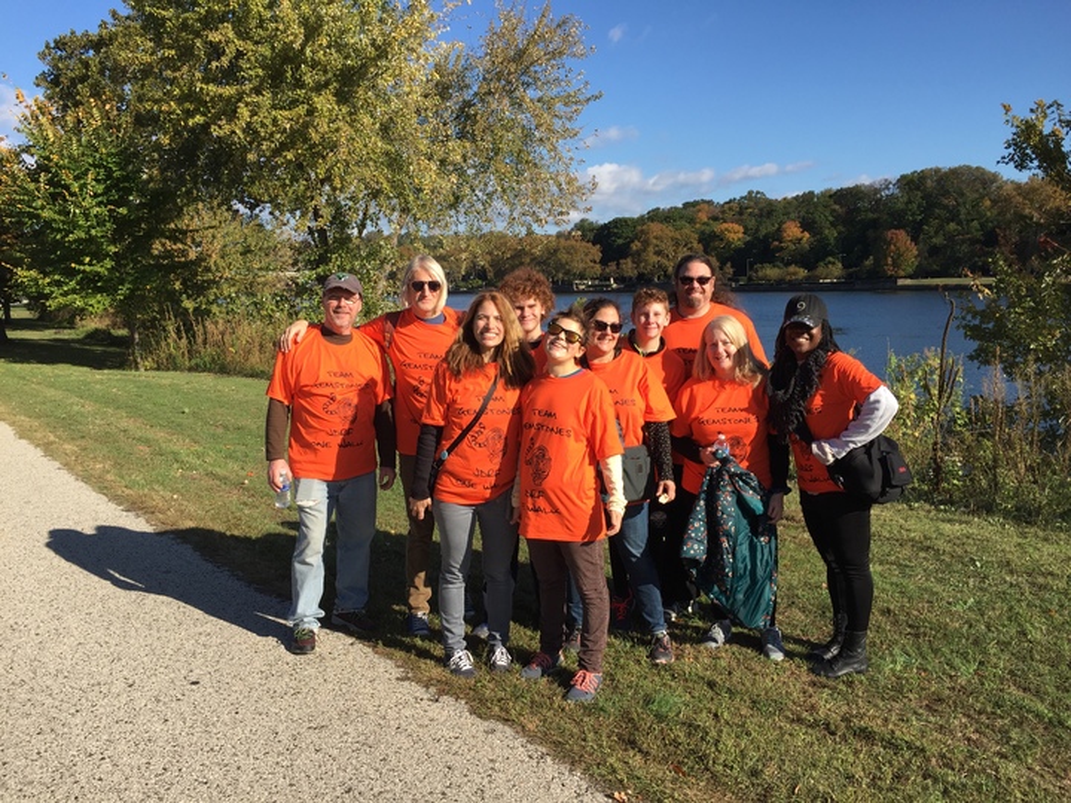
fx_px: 897
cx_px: 536
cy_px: 402
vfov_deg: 48.2
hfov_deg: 61.7
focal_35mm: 29
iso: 32
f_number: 2.2
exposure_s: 1/1464
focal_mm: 4.15
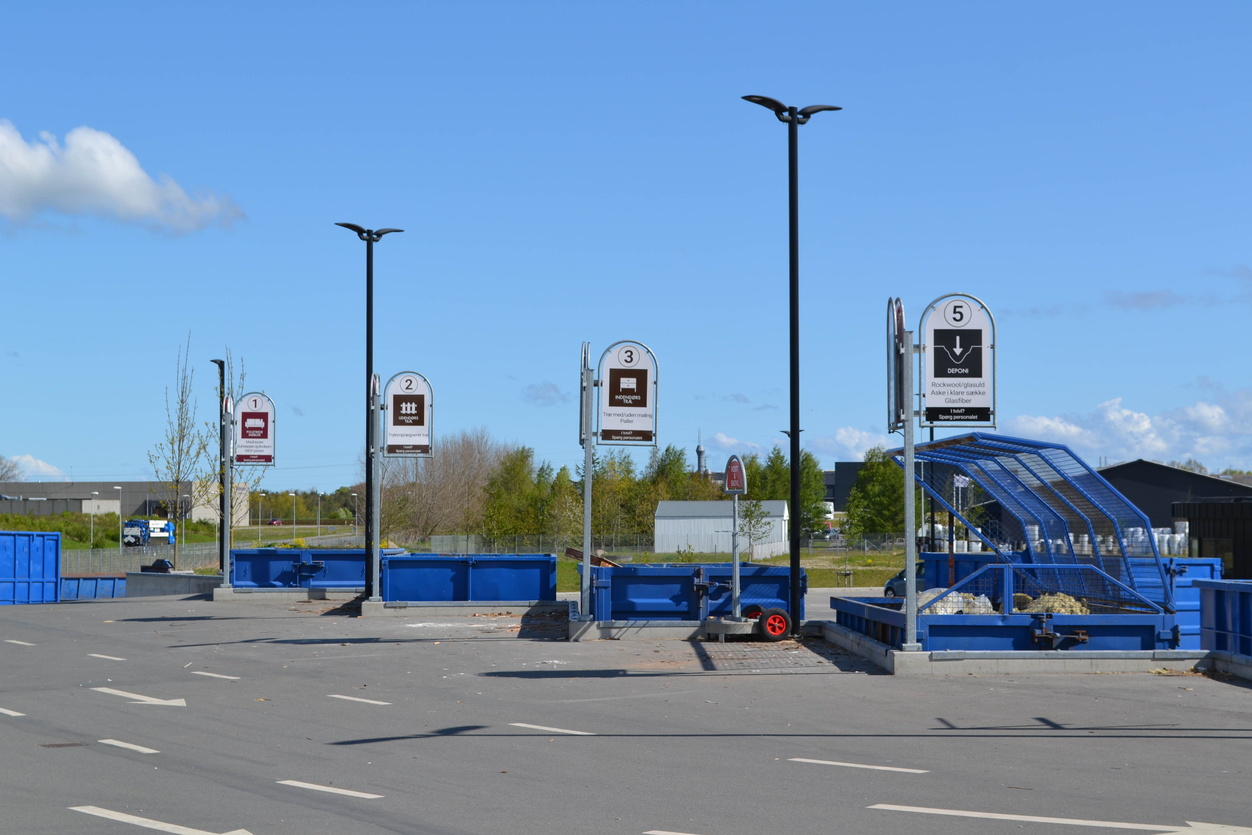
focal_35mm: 68
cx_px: 626
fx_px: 2347
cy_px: 418
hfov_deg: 29.9
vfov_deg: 20.2
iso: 100
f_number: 8
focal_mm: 45
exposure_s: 1/250
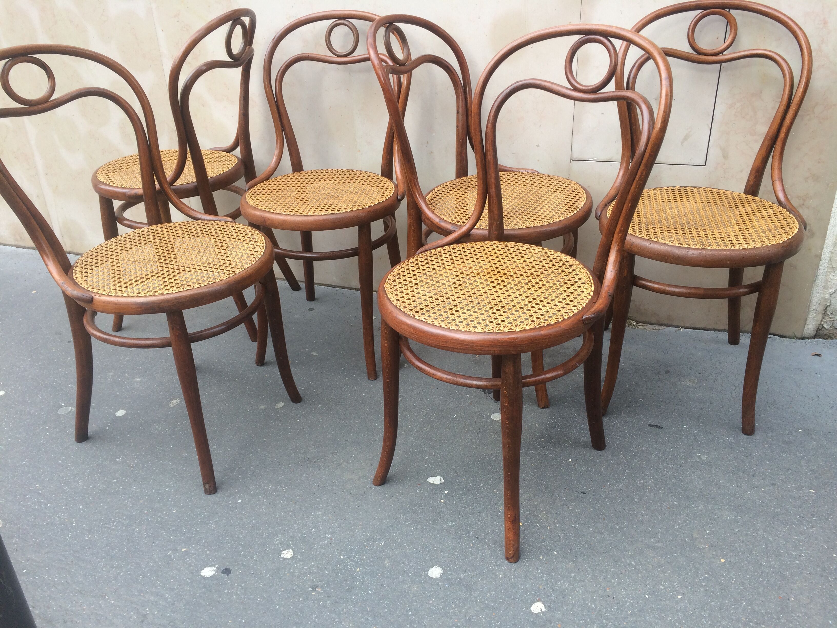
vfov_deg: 48.2
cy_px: 314
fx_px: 701
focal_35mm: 29
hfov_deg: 61.7
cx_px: 418
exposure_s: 1/117
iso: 32
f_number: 2.2
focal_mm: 4.15
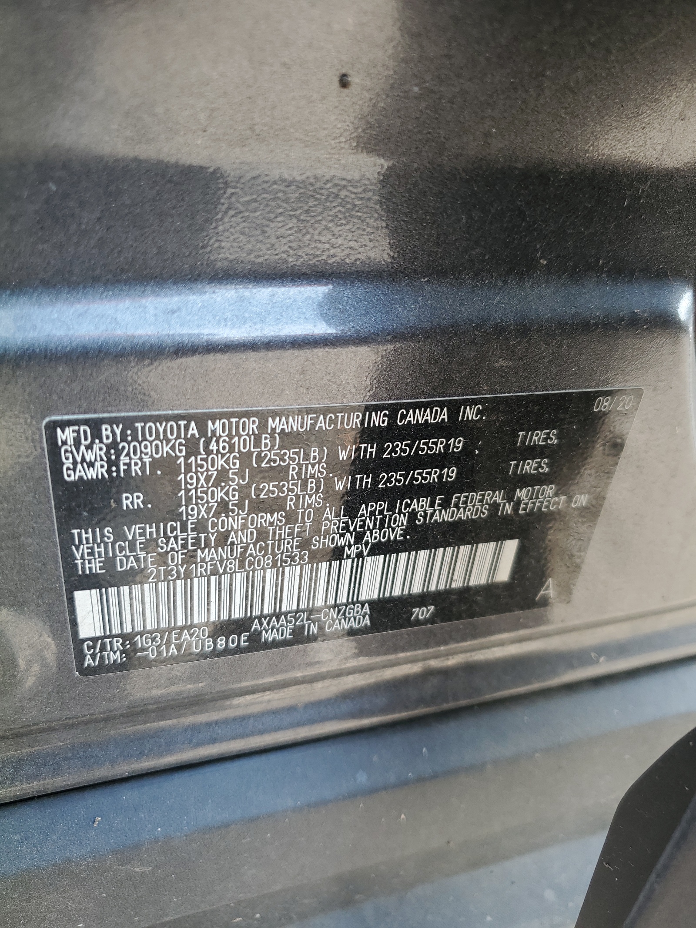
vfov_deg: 67.3
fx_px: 697
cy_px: 464
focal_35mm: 26
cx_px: 348
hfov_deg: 53.1
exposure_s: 1/169
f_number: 1.5
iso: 50
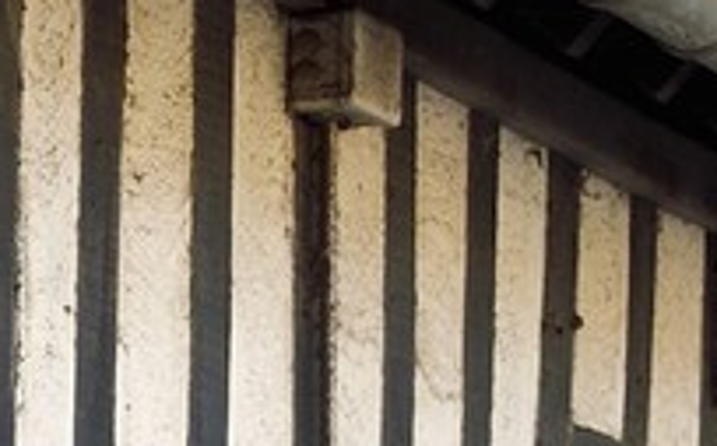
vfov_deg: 3.4
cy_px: 1672
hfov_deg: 5.5
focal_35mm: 368
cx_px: -889
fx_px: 7183
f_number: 7.1
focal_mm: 46
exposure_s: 1/250
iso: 200
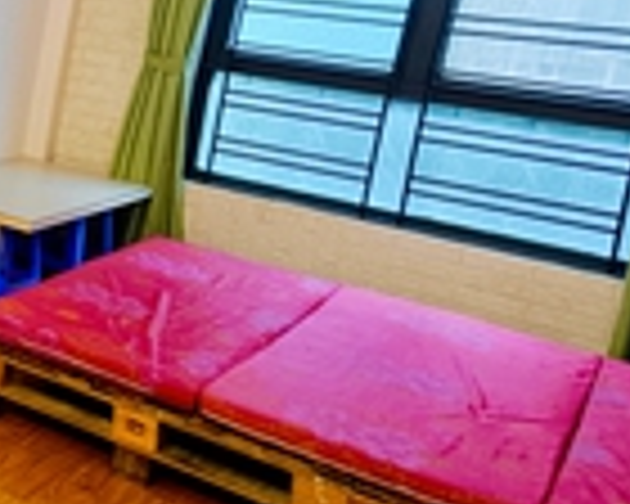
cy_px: 117
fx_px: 1249
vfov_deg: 22.6
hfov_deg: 24.1
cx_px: -230
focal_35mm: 67
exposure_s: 1/50.1
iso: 437
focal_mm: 5.59
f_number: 1.88
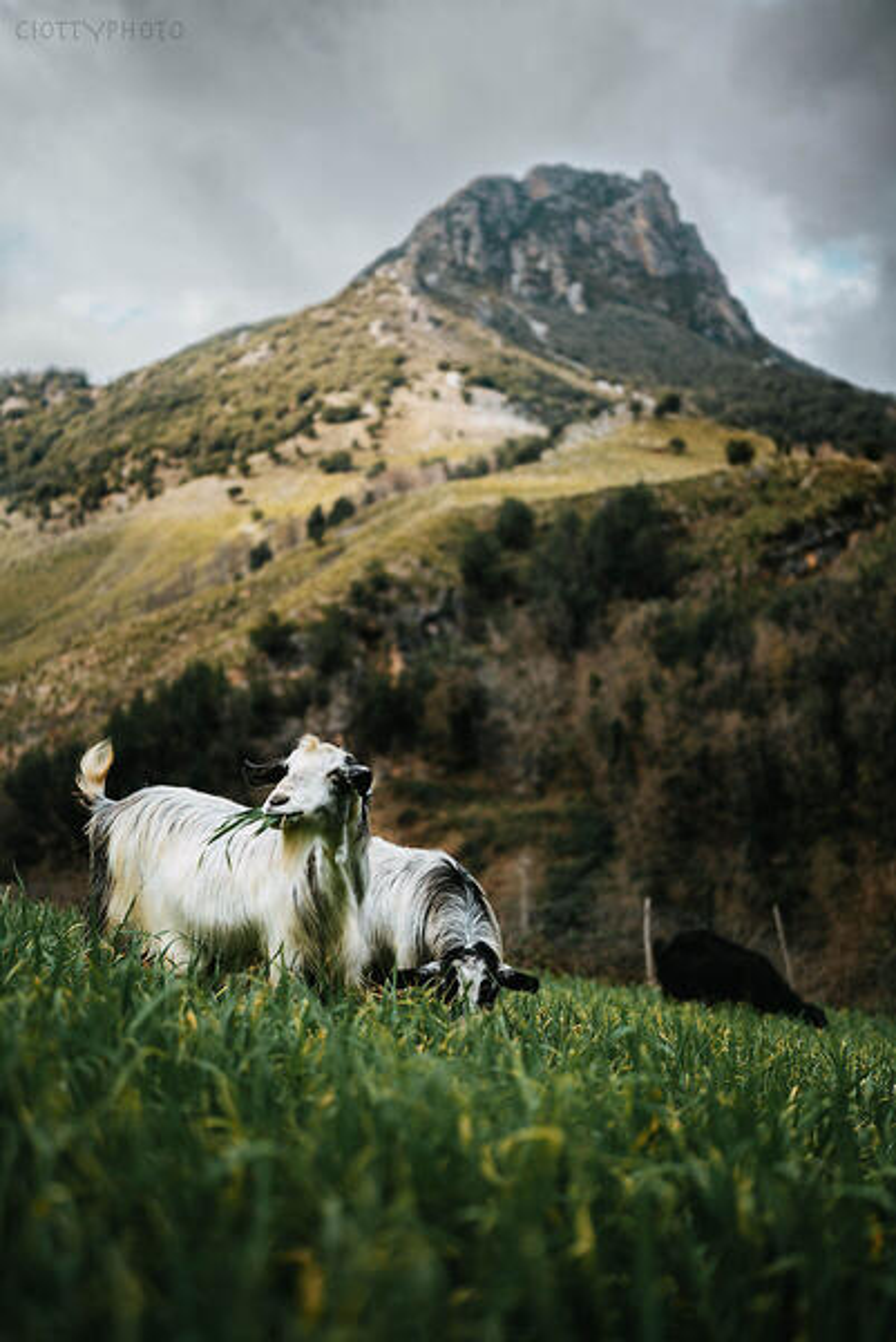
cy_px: 671
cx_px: 448
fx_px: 1304
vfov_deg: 54.4
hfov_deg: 37.9
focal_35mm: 35
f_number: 1.4
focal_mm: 35
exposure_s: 1/1250
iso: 100
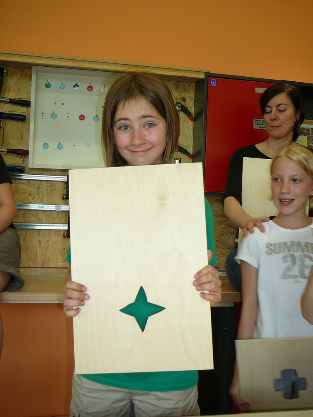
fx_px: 422
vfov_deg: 52.6
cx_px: 156
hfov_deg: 40.7
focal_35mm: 35
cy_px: 208
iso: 100
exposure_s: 1/50
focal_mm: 5.2
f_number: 2.8
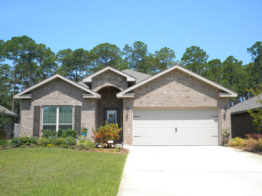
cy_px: 98
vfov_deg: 39.7
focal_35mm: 36
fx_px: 272
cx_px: 131
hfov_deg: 51.4
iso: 80
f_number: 3.7
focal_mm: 6.4
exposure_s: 1/648
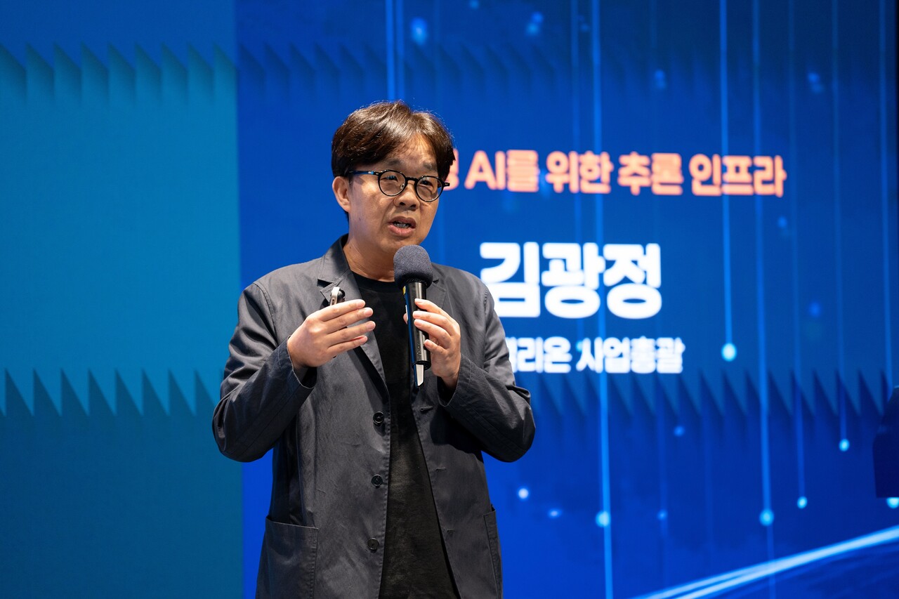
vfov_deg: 7.6
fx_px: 4494
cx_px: 450
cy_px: 300
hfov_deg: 11.4
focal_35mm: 180
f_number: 2.8
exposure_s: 1/160
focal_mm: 180
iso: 1000
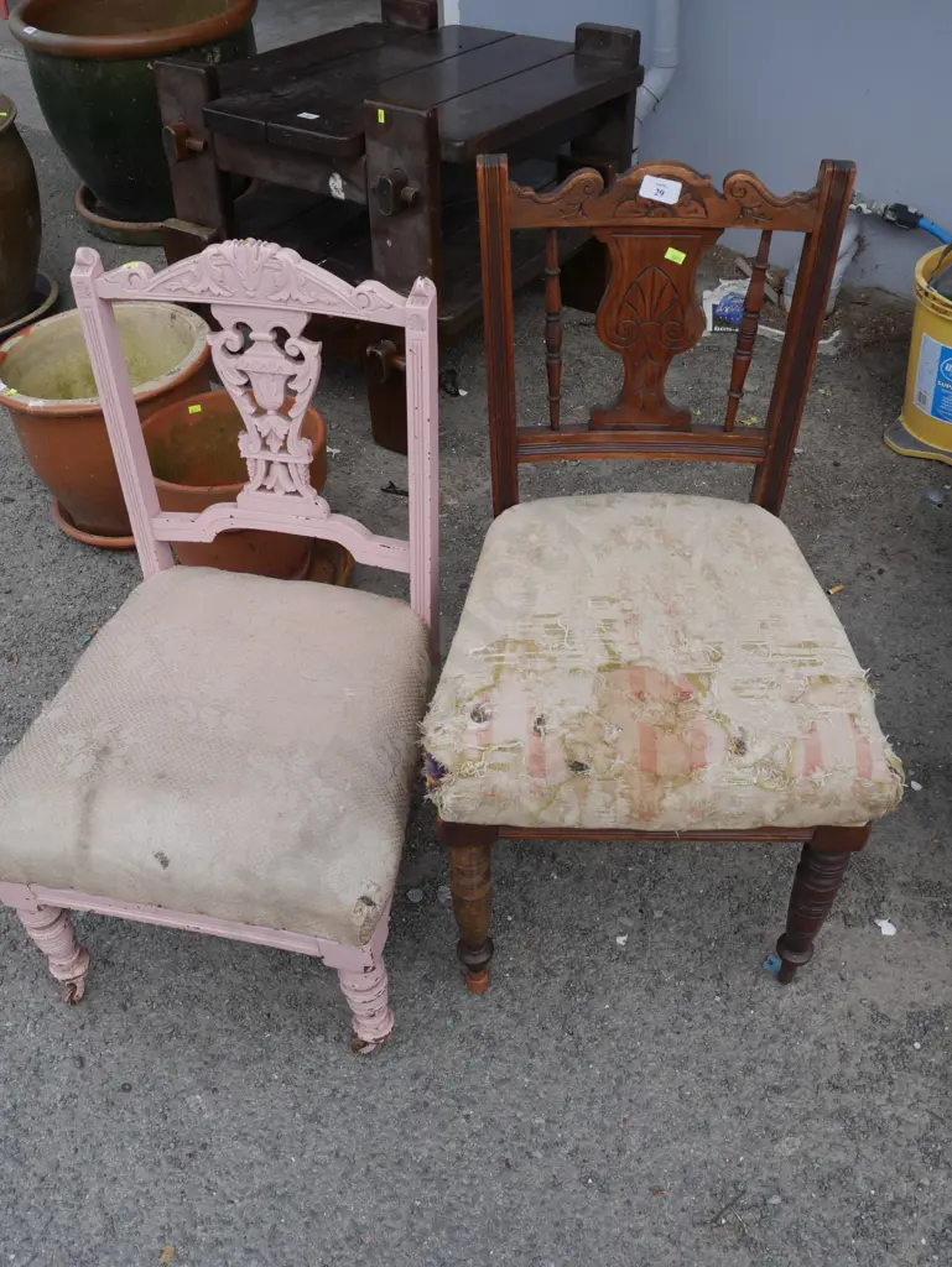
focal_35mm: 34
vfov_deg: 53.9
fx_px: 1246
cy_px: 634
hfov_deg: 41.8
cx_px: 476
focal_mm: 17
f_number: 7.1
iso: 200
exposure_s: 1/320
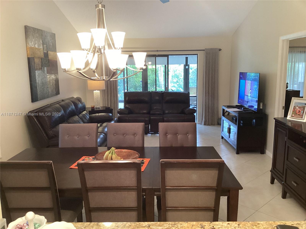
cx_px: 153
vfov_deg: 45.4
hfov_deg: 58.4
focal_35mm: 31
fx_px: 274
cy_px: 114
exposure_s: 1/60
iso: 250
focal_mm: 3.3
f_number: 2.4
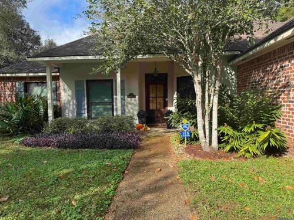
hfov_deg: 71.6
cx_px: 147
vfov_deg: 56.8
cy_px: 110
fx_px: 204
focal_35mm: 24
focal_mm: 6.76
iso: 80
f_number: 1.78
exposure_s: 1/1678
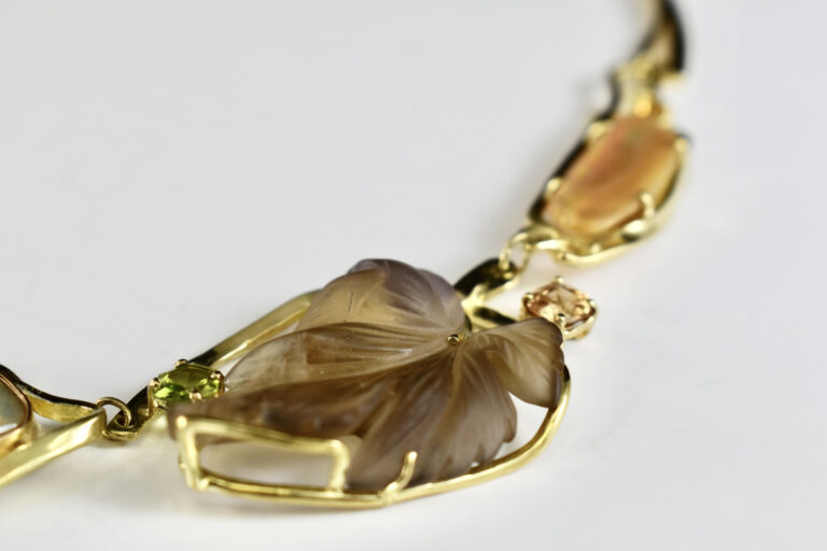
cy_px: 276
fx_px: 1895
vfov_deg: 16.6
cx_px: 414
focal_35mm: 82
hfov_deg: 24.6
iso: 400
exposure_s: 1/200
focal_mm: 55
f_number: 7.1
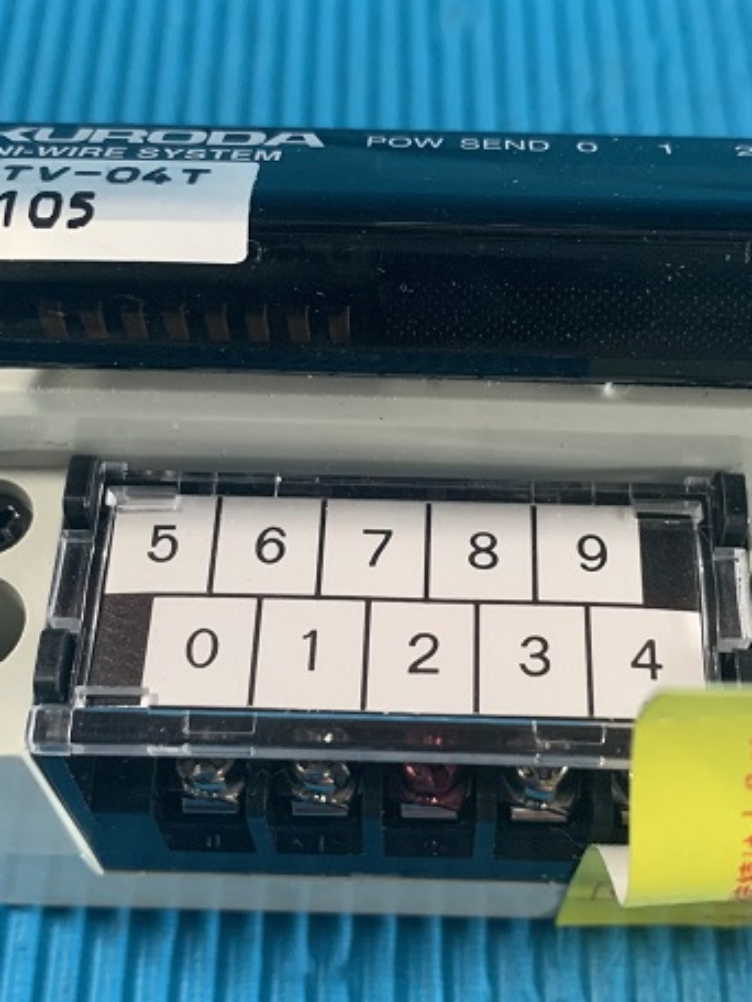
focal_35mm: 46
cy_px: 531
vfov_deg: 41.2
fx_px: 1332
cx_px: 423
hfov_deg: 31.5
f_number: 1.8
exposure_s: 1/60
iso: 250
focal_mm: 4.25
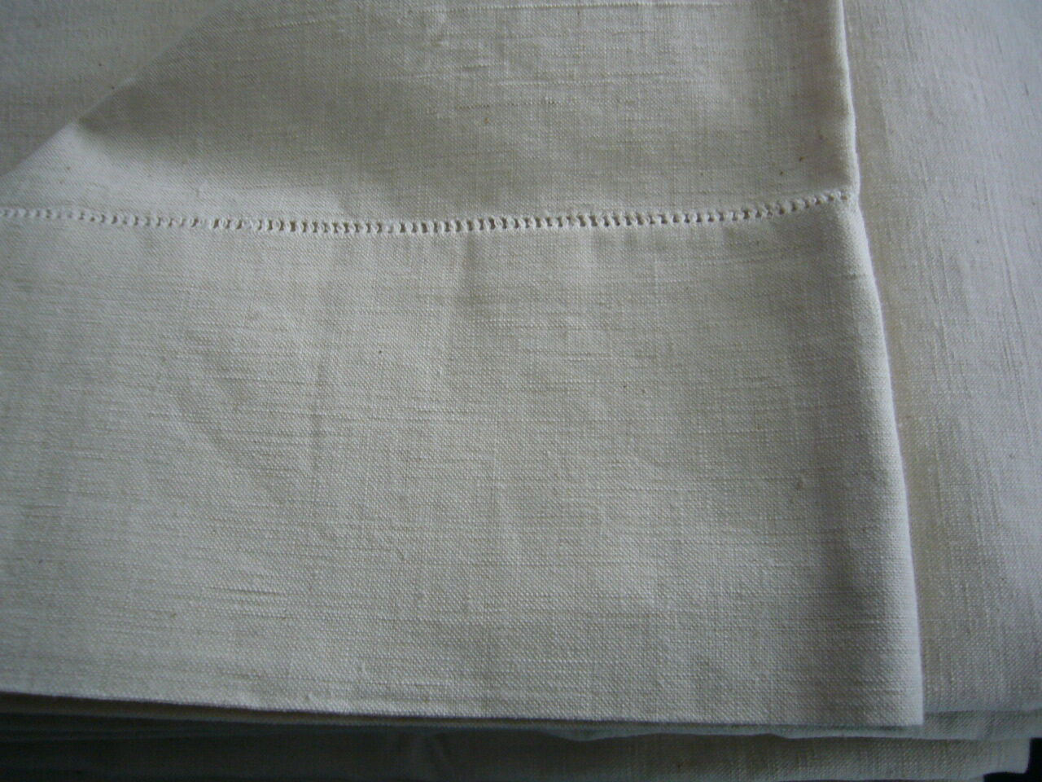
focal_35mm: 28
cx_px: 521
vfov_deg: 49.7
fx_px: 843
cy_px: 391
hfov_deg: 63.4
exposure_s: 1/13
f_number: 2.8
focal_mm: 4.6
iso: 200
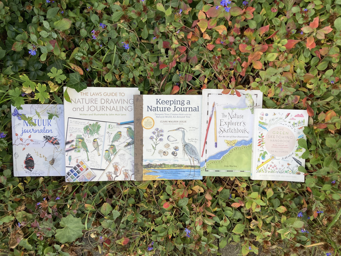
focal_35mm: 28
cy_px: 128
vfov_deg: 49.7
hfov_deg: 63.4
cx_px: 170
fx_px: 276
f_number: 1.8
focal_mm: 3.99
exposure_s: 1/382
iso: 20
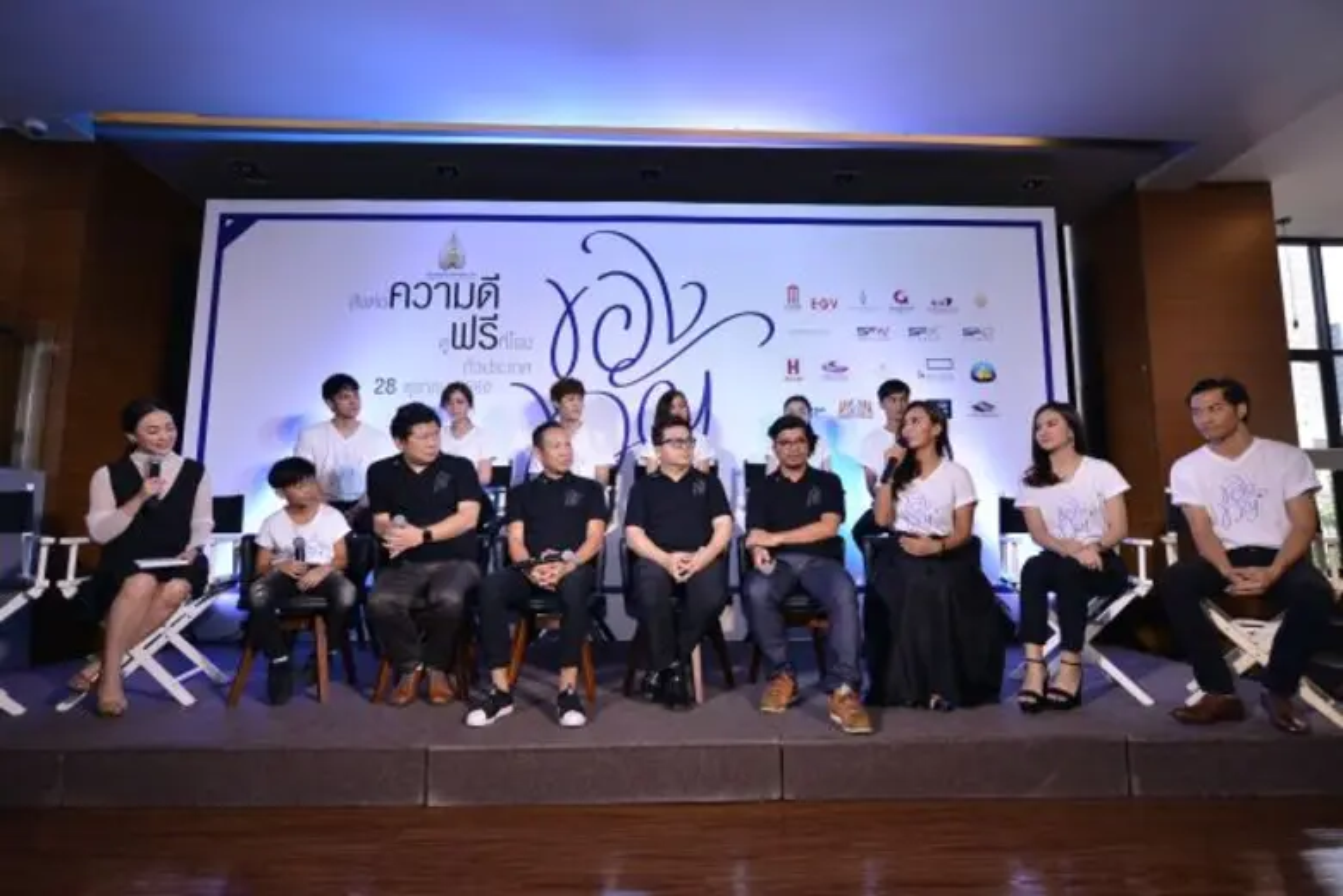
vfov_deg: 67.4
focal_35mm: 18
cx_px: 672
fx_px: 671
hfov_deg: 90.0
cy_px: 448
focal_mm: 18
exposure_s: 1/160
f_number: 4.5
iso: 800
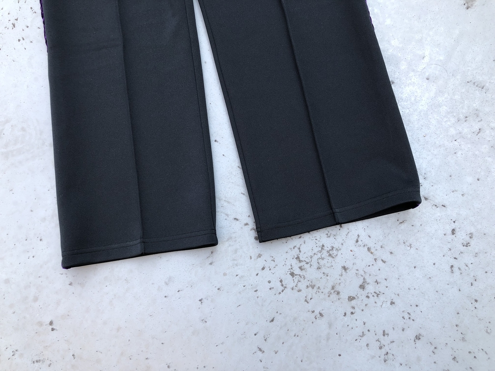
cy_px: 186
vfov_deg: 49.7
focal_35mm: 28
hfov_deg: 63.4
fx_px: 400
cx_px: 248
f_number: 1.8
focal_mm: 4
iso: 20
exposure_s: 1/249
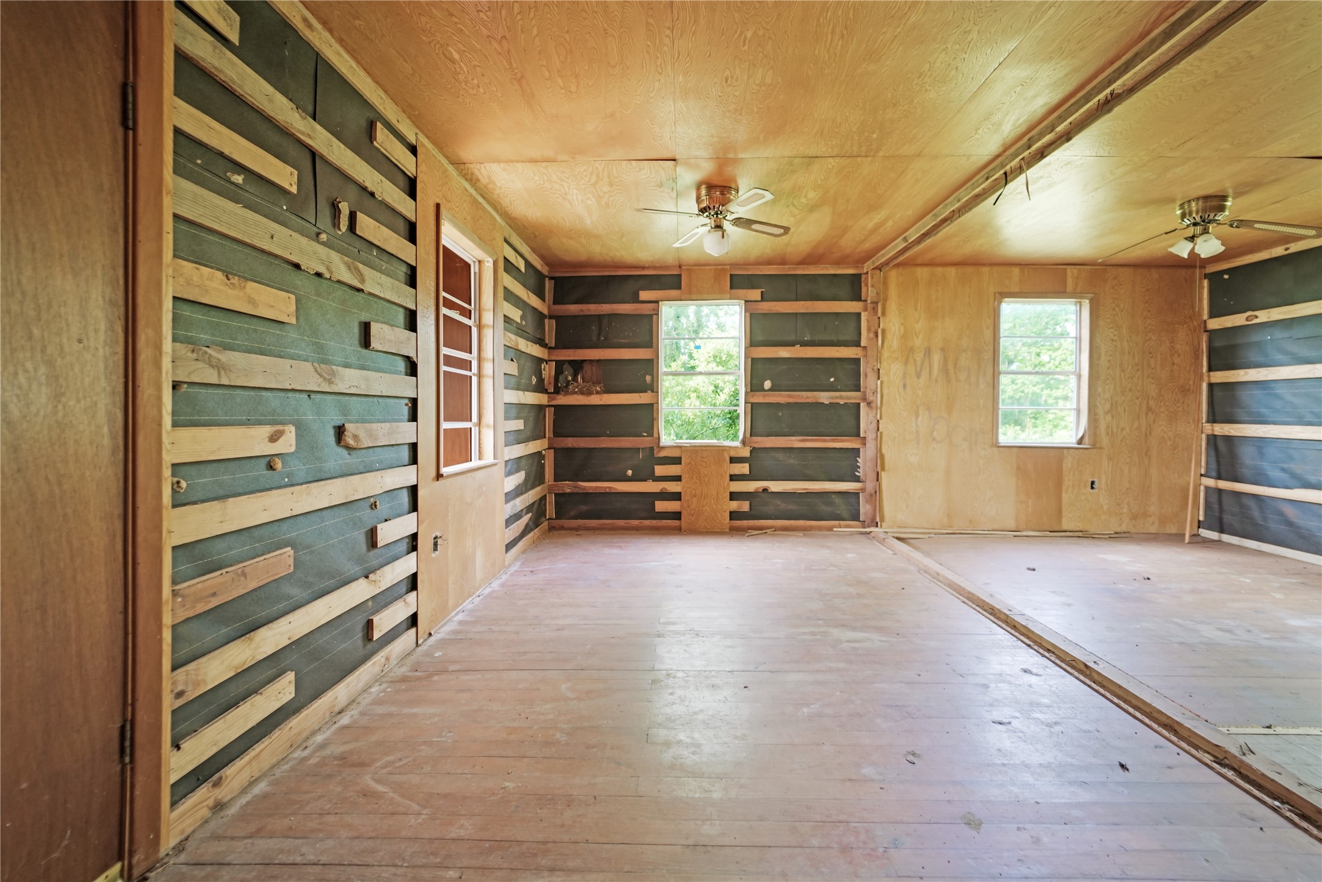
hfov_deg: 104.3
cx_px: 661
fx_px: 514
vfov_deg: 81.2
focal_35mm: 14
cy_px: 441
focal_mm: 14
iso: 1000
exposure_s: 1/200
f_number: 2.8
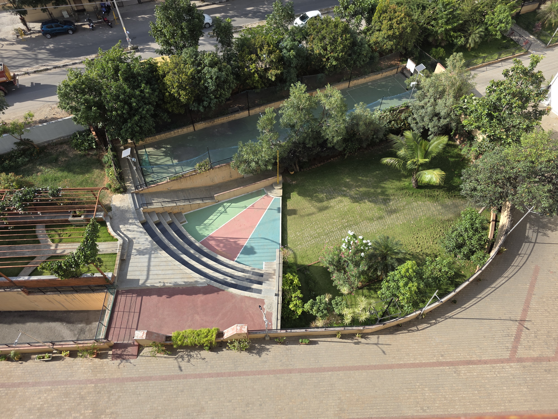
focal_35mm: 23
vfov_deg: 58.9
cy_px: 210
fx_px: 371
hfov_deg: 73.9
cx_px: 279
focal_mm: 6.3
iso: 80
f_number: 1.7
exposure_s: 1/2404
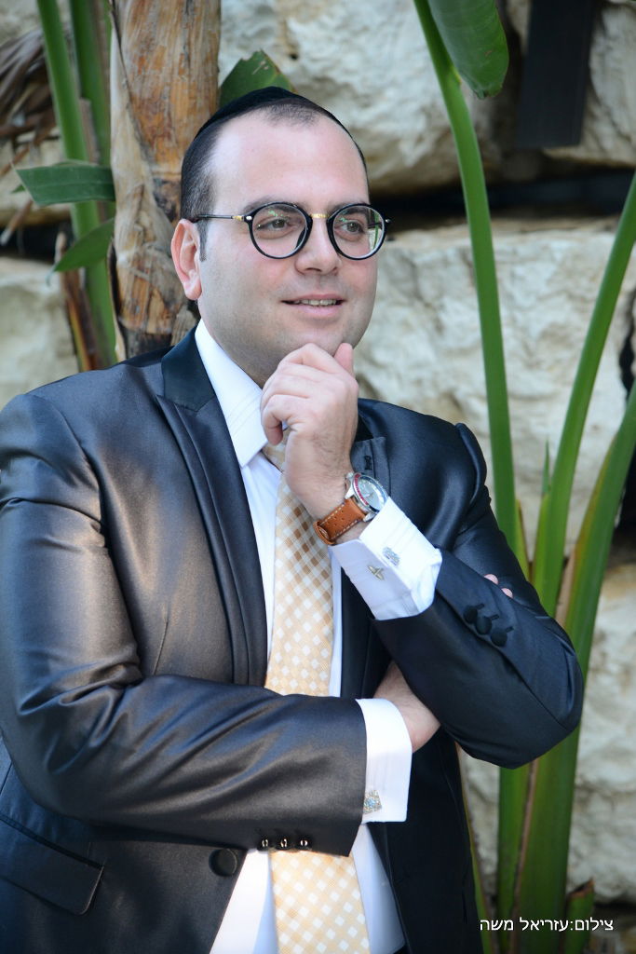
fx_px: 2914
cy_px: 477
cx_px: 318
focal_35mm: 110
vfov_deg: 18.6
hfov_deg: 12.5
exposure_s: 1/125
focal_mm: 110
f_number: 5
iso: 800
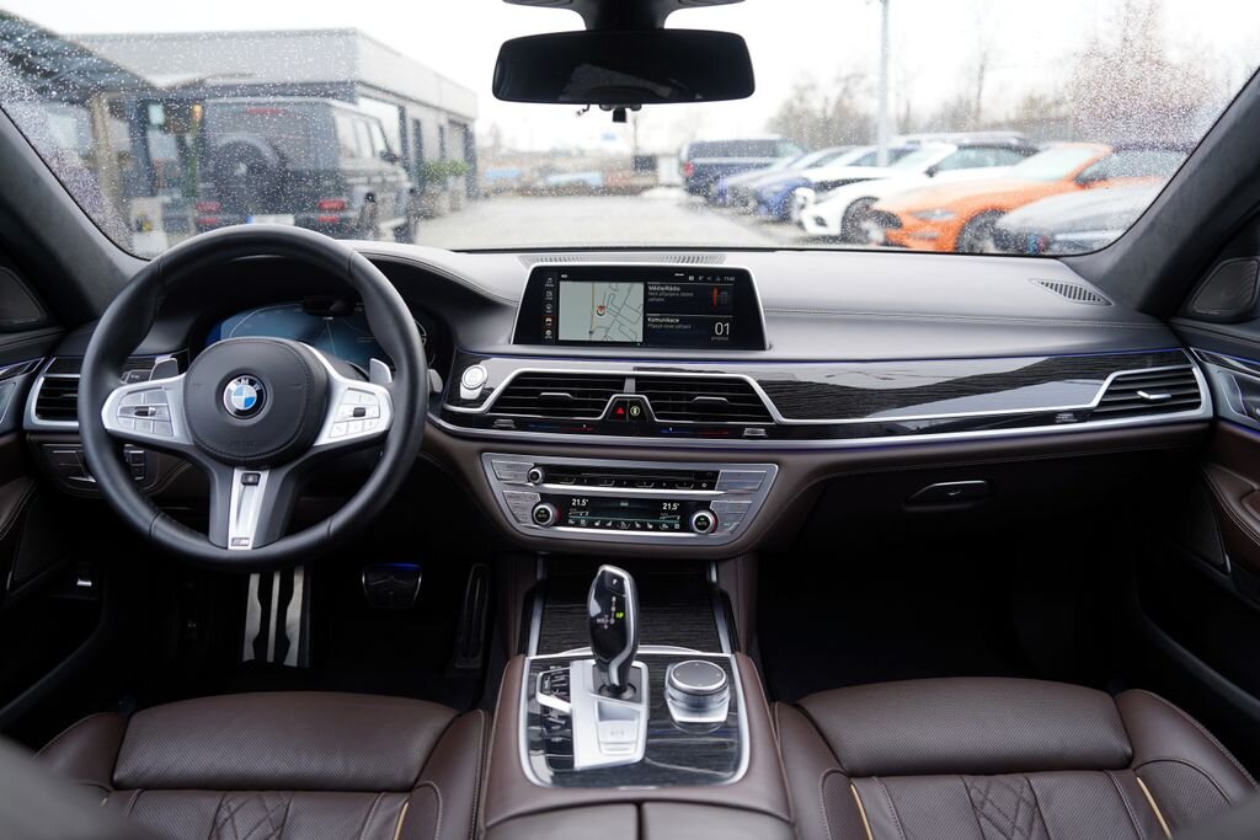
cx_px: 630
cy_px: 420
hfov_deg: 73.7
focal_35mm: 24
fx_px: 840
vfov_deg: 53.1
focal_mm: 24
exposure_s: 1/40
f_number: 3.2
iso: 100
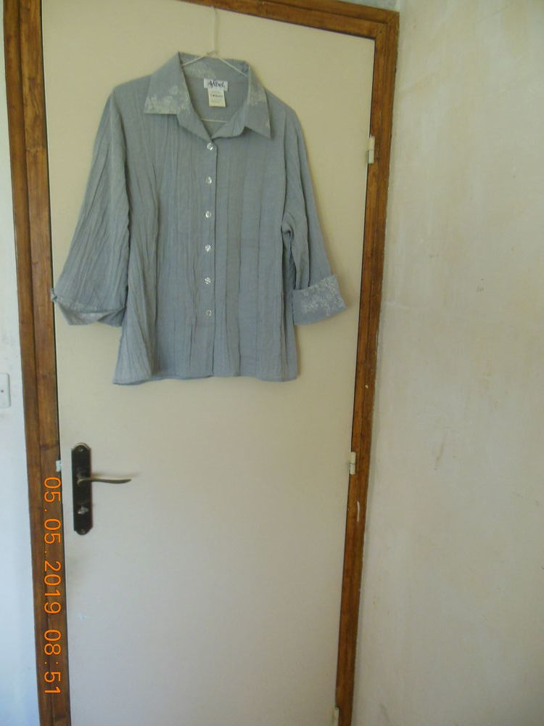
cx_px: 272
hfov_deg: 54.9
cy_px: 363
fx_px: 524
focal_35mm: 25
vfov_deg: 69.4
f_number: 3.2
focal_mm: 4.5
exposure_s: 1/30
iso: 320
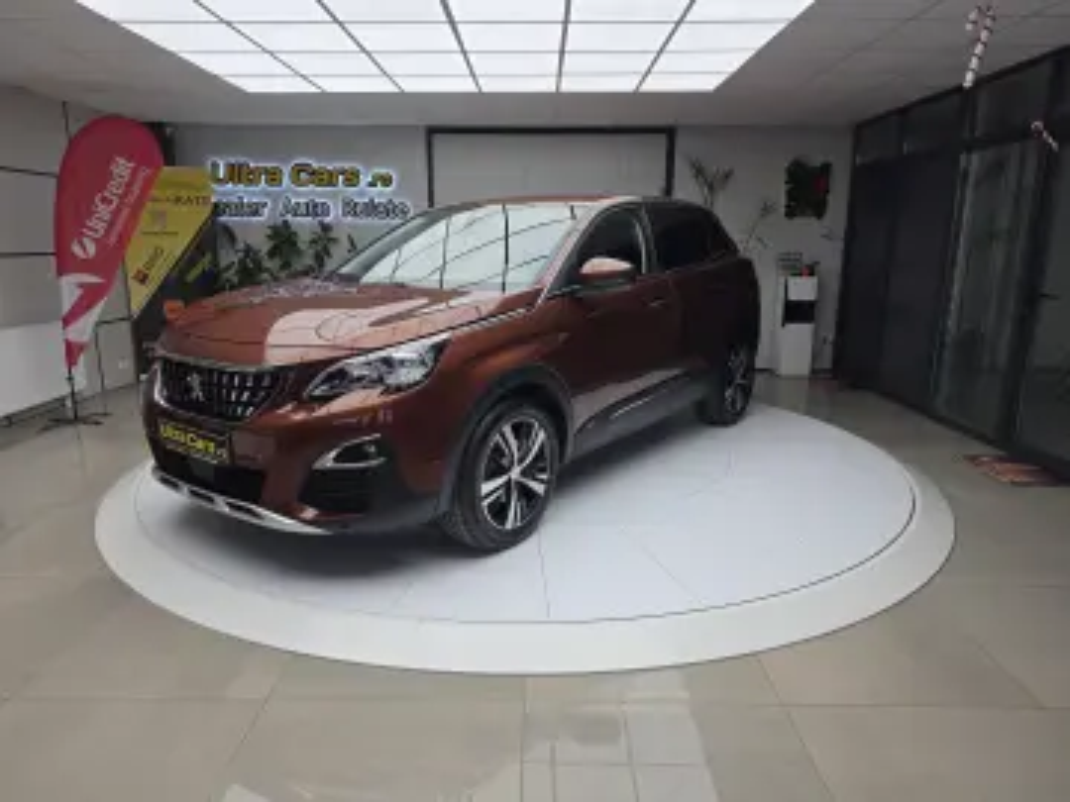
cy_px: 401
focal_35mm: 23
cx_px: 535
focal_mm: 6.25
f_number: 1.7
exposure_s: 1/109
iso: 12
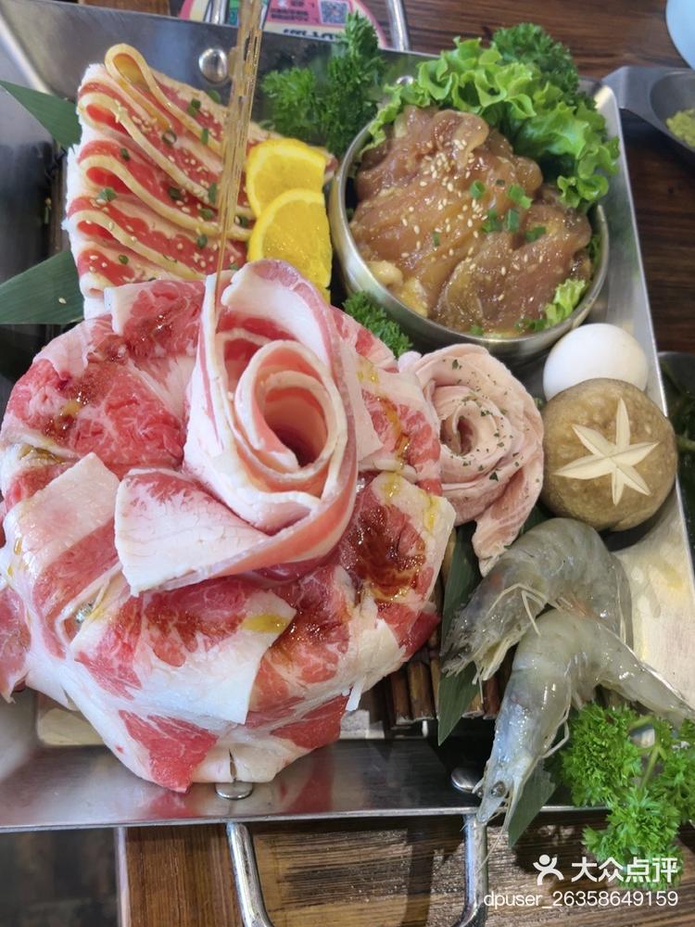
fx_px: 1579
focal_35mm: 59
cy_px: 464
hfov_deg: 24.8
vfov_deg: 32.7
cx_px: 348
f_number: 1.6
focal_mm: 5.1
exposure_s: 1/42
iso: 125
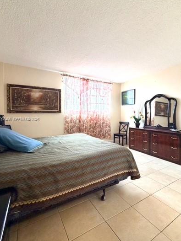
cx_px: 103
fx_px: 119
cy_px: 119
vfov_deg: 91.0
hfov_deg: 74.3
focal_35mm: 17
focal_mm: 2.22
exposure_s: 1/60
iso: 250
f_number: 2.2
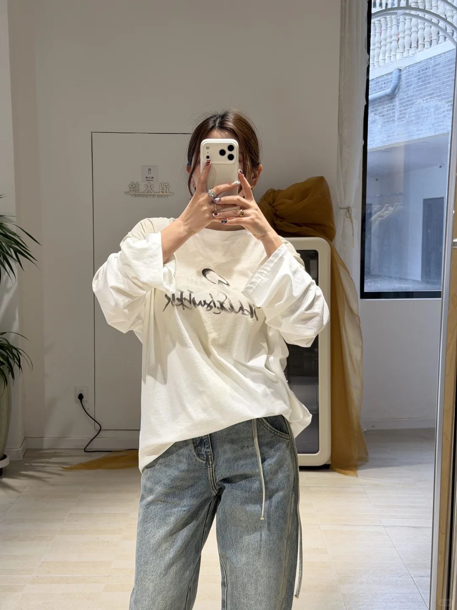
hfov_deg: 30.3
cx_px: 228
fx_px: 845
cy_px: 305
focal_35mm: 48
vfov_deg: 39.7
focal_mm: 6.76
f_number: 1.78
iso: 80
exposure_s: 1/388
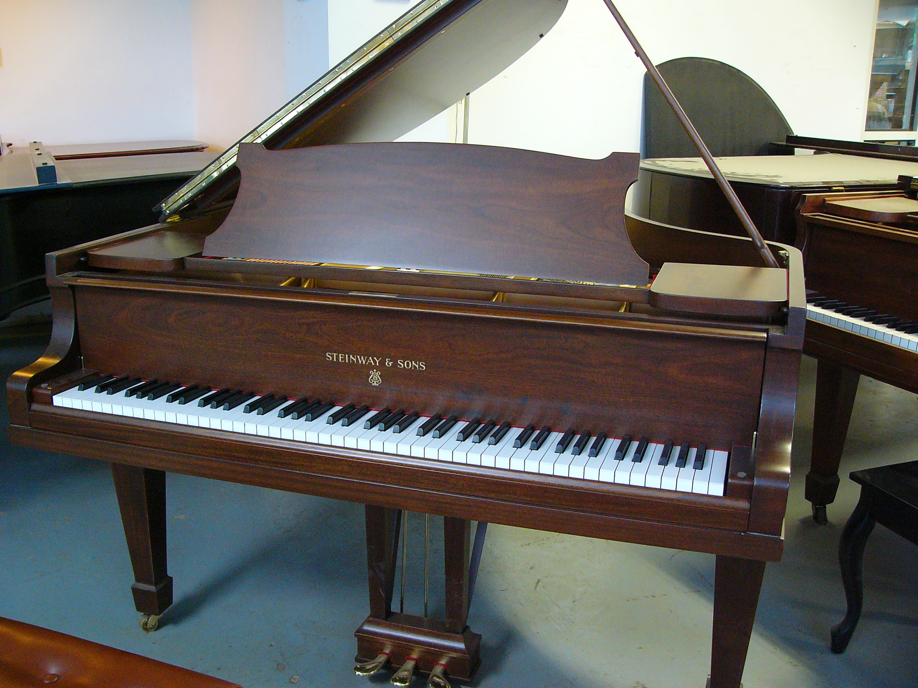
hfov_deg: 51.4
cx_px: 459
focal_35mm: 36
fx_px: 955
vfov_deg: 39.7
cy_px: 344
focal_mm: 6
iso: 200
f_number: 2.8
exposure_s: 1/4
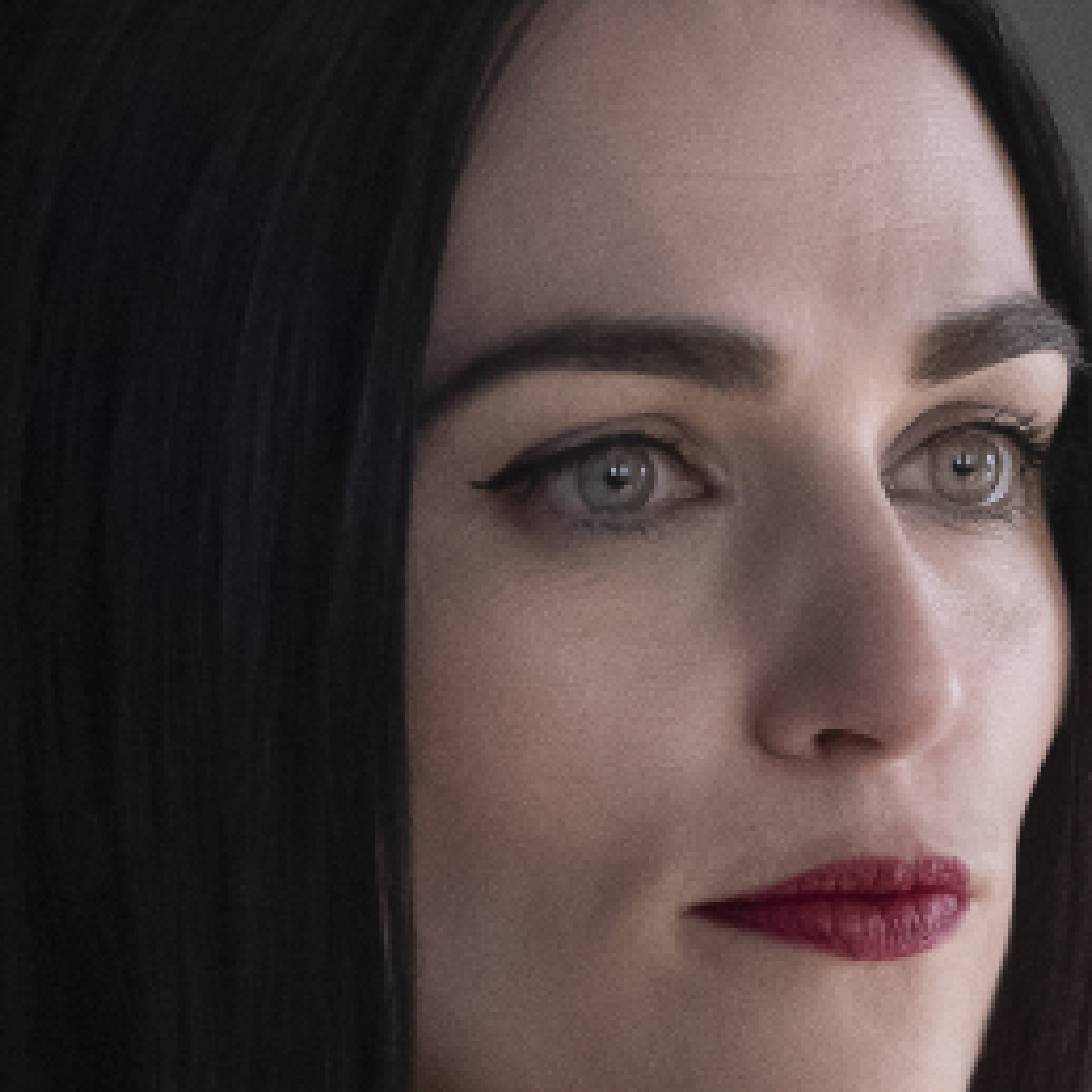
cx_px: 1138
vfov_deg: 2.2
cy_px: 1181
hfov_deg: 2.2
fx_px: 27803
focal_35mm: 779
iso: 6400
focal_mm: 198
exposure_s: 1/320
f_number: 4.5
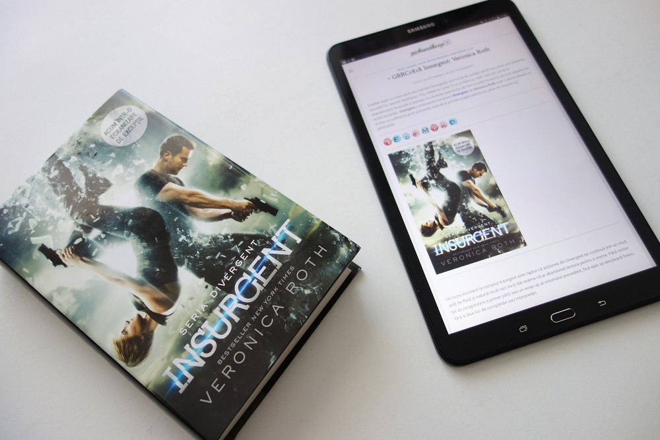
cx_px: 330
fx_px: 513
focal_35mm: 28
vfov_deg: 46.4
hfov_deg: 65.5
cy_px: 220
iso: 125
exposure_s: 1/25
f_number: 1.8
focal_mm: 10.4
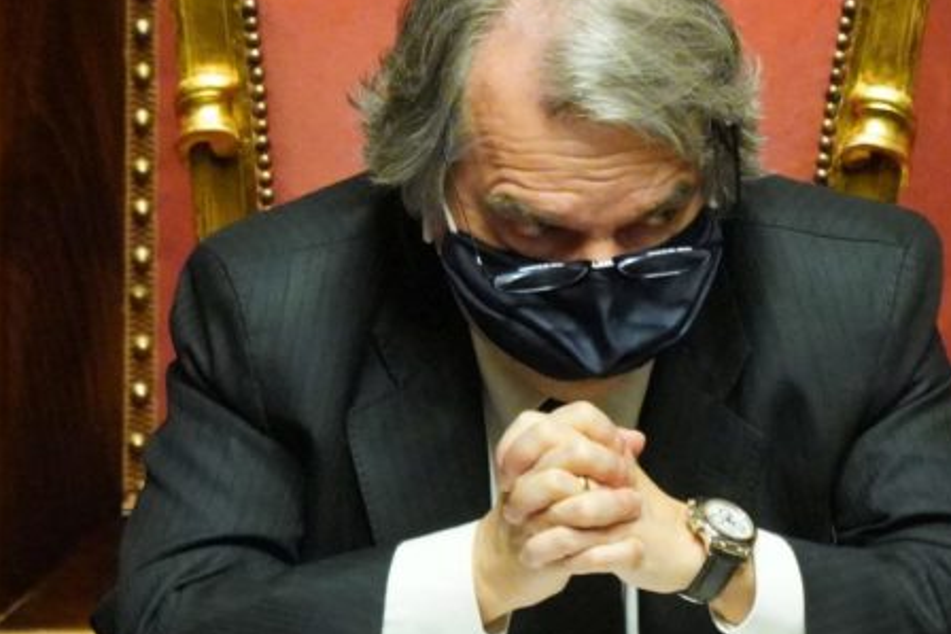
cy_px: 323
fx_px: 20320
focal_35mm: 769
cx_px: 565
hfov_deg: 2.7
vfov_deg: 1.8
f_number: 5.6
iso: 12800
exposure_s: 1/160
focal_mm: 330
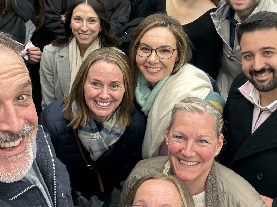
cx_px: 165
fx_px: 360
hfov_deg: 41.9
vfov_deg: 31.8
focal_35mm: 45
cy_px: 61
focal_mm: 2.69
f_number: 1.9
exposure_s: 1/60
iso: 80
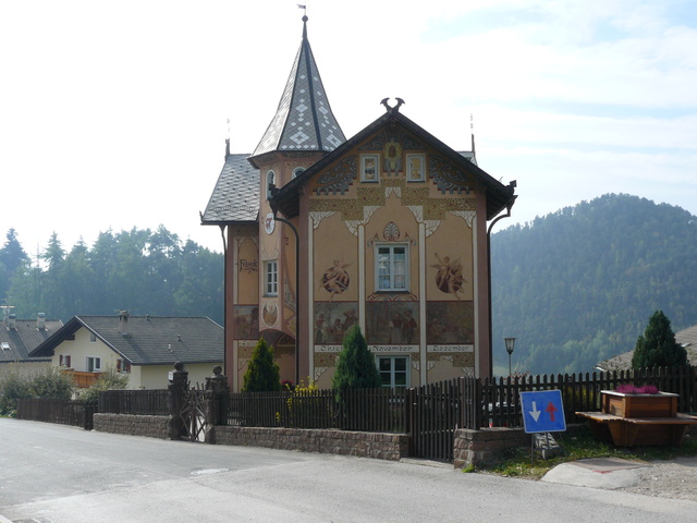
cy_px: 262
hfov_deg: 49.0
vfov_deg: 37.7
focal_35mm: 38
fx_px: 765
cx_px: 348
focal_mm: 6.3
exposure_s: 1/320
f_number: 5.6
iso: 100
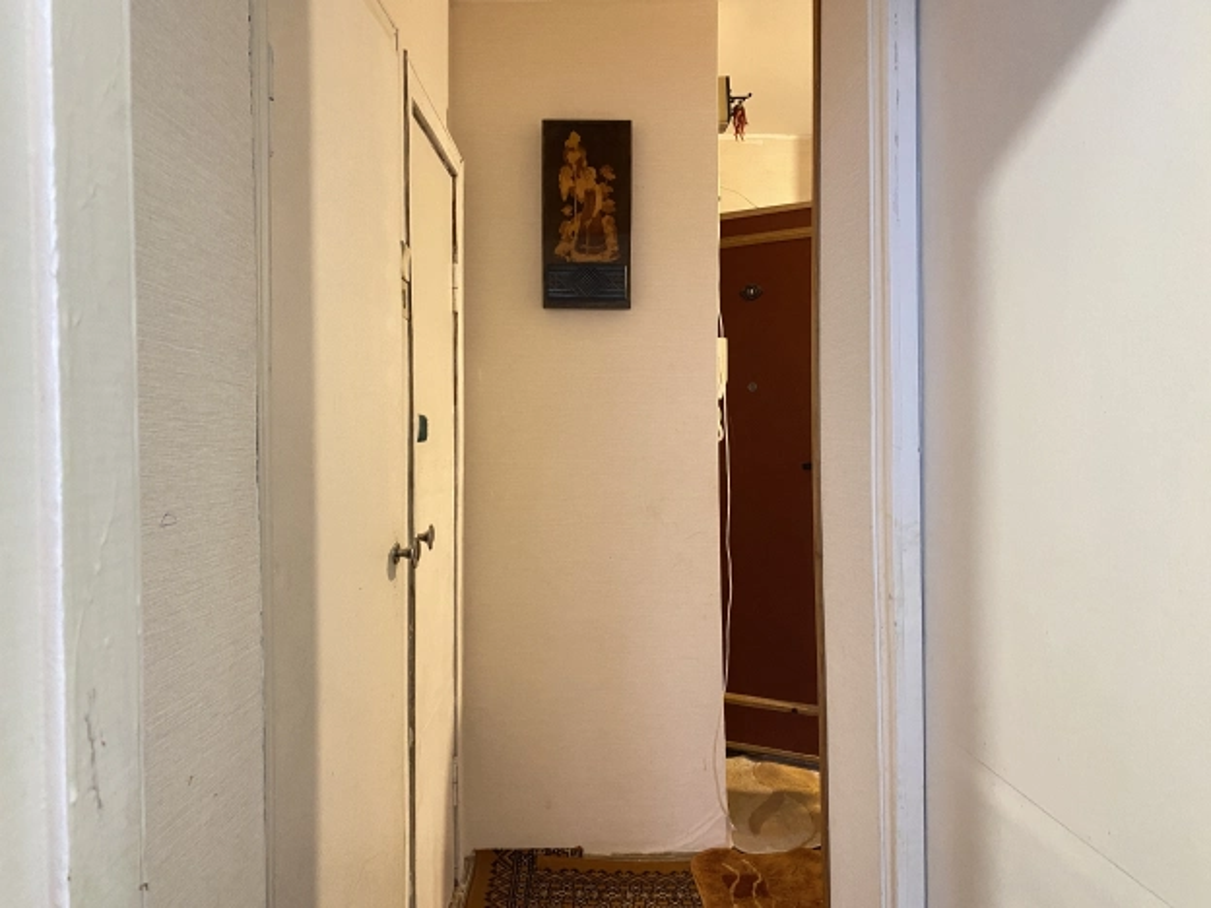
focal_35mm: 26
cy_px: 454
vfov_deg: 53.1
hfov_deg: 67.3
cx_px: 606
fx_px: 910
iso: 500
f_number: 1.8
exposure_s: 1/33
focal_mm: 4.25
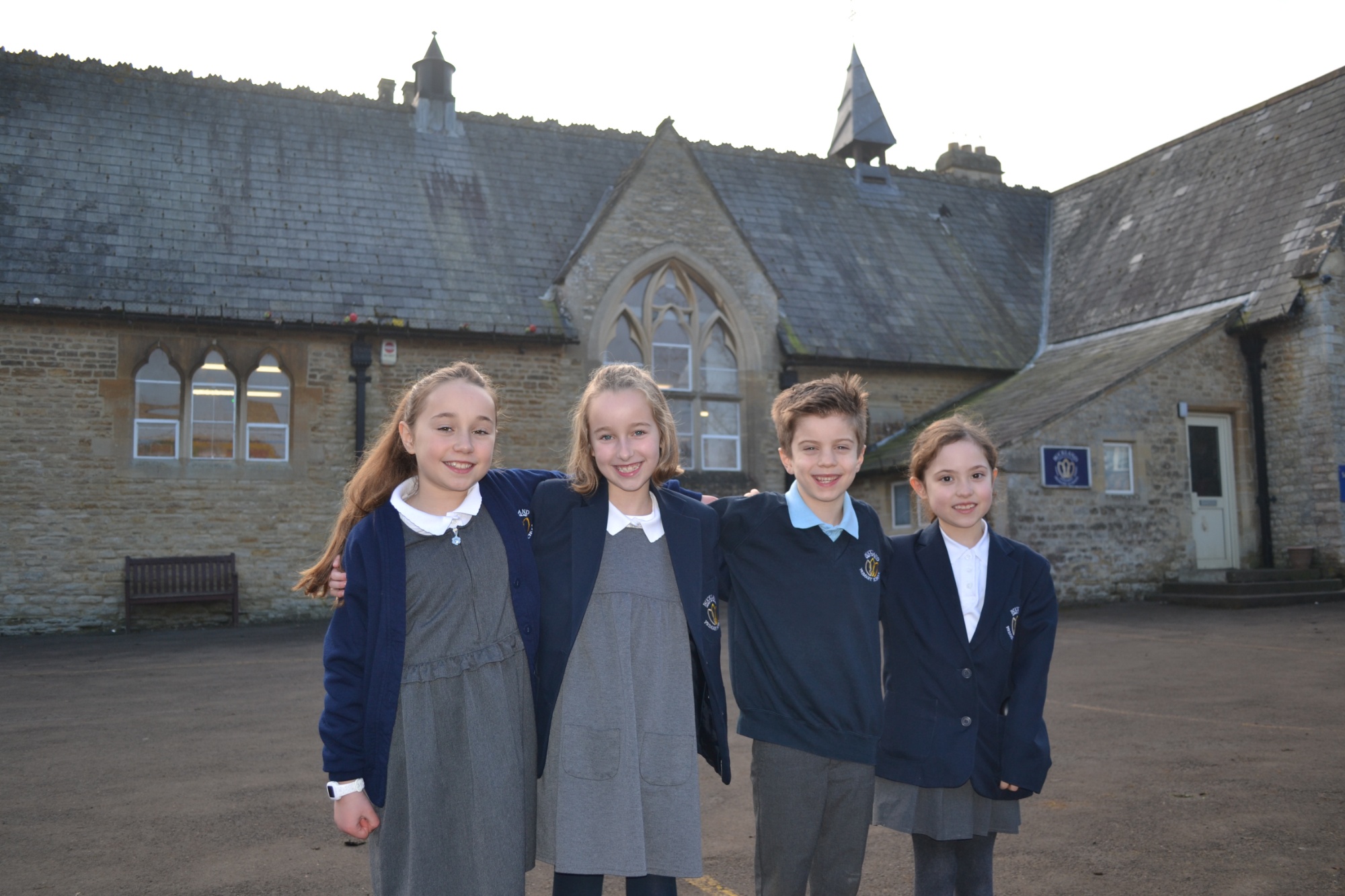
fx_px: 1233
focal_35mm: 33
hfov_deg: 57.2
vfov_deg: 40.0
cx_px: 672
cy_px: 448
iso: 100
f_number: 4.5
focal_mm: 22
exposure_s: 1/200
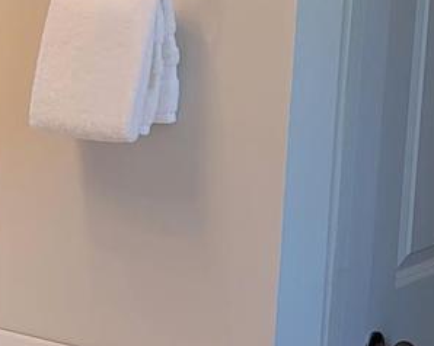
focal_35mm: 118
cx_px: -92
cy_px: 144
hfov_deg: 15.7
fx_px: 1515
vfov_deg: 13.0
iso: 25
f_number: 1.8
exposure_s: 1/120
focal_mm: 7
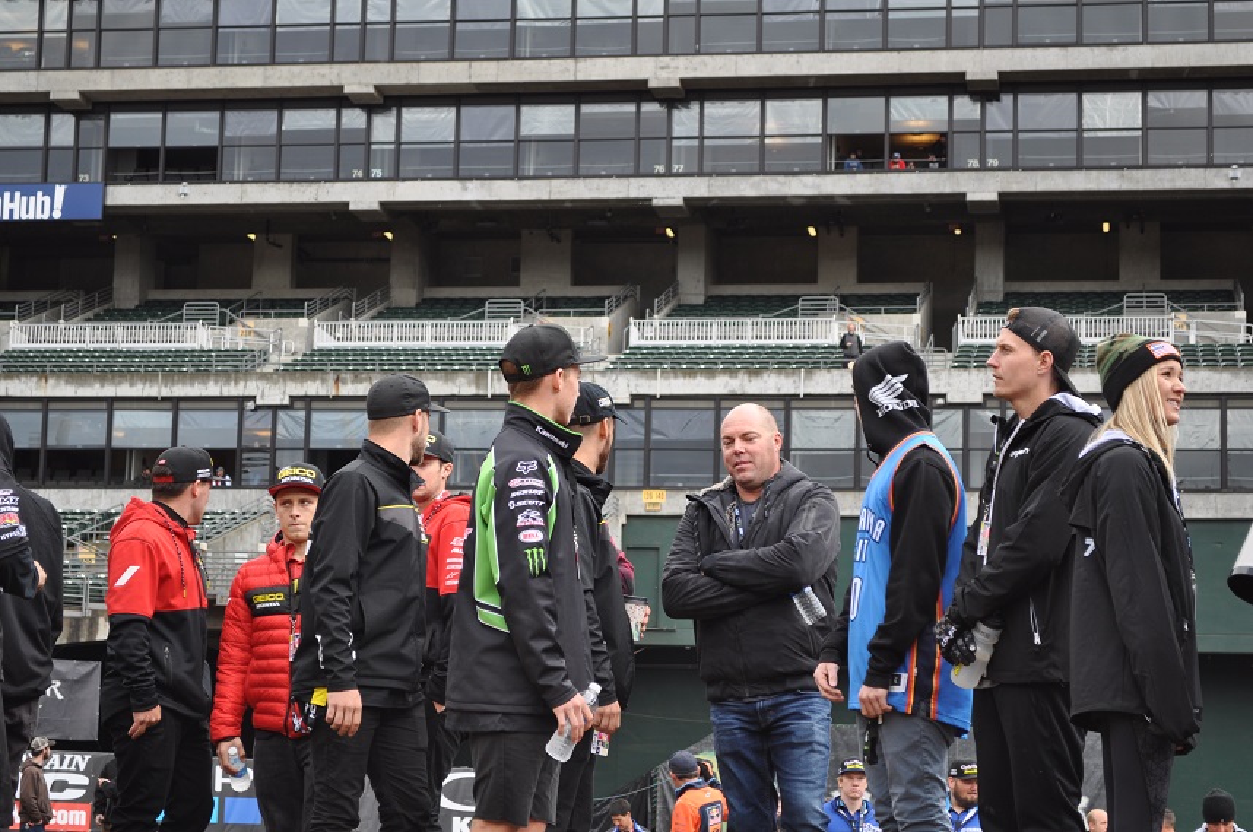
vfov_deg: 16.5
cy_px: 416
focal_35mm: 82
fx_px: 2868
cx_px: 626
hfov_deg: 24.6
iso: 200
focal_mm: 55
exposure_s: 1/125
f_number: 5.6
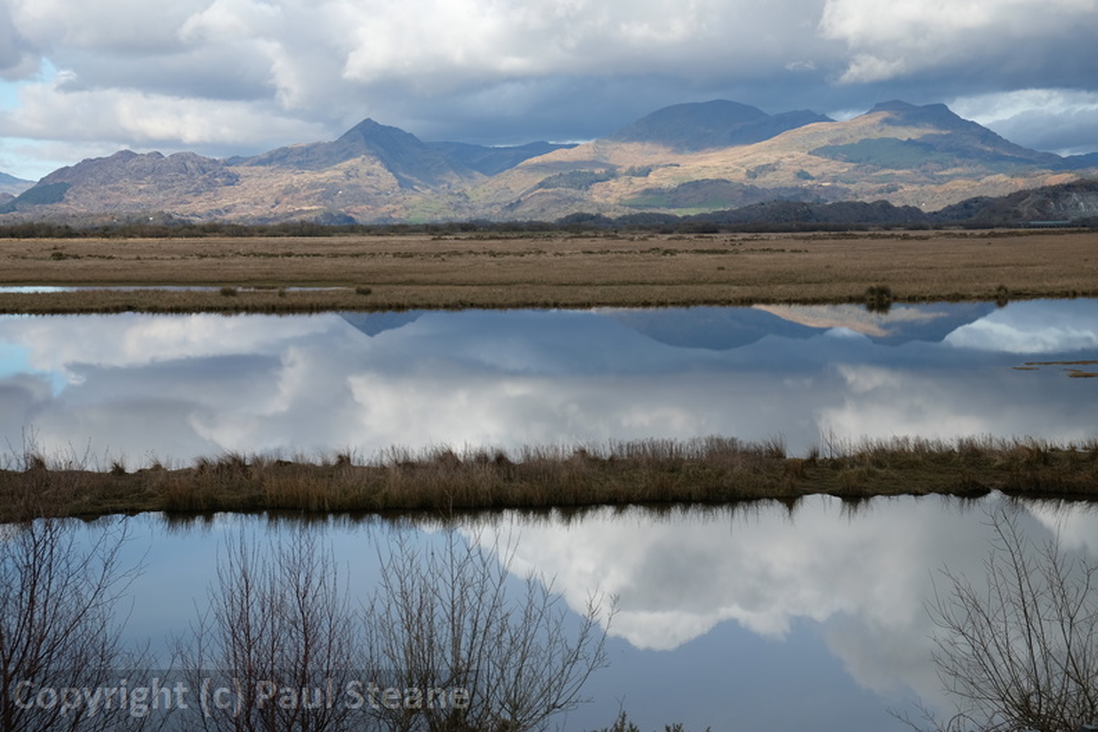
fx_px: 1647
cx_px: 549
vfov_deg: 25.1
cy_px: 366
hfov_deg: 36.9
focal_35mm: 54
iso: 200
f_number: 5.6
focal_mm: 35.8
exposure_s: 1/400
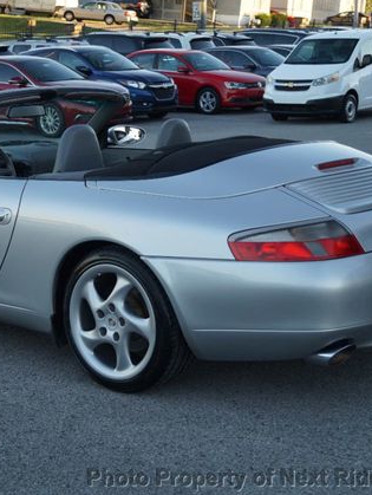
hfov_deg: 22.2
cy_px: 248
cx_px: 122
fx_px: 944
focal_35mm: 66
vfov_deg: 29.4
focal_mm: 30
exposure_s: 1/125
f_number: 4.5
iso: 100
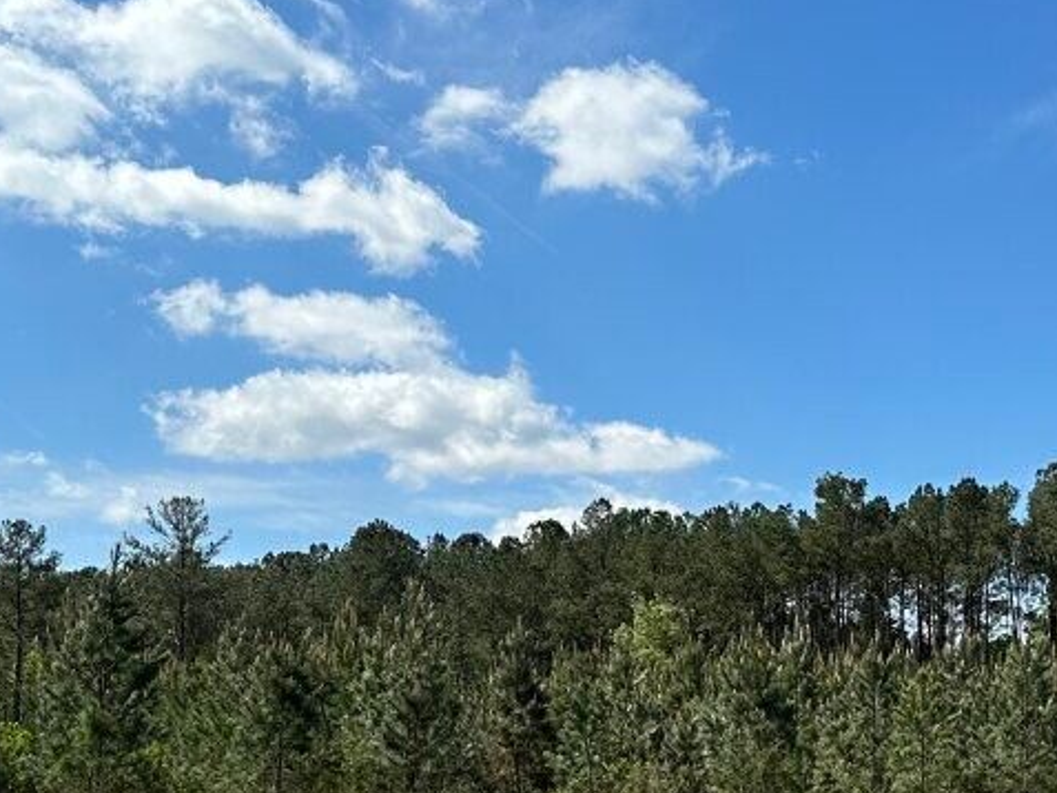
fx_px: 2046
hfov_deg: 28.6
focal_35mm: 67
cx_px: 777
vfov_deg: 21.3
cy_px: 775
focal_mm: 6.86
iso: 80
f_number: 1.78
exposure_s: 1/5263
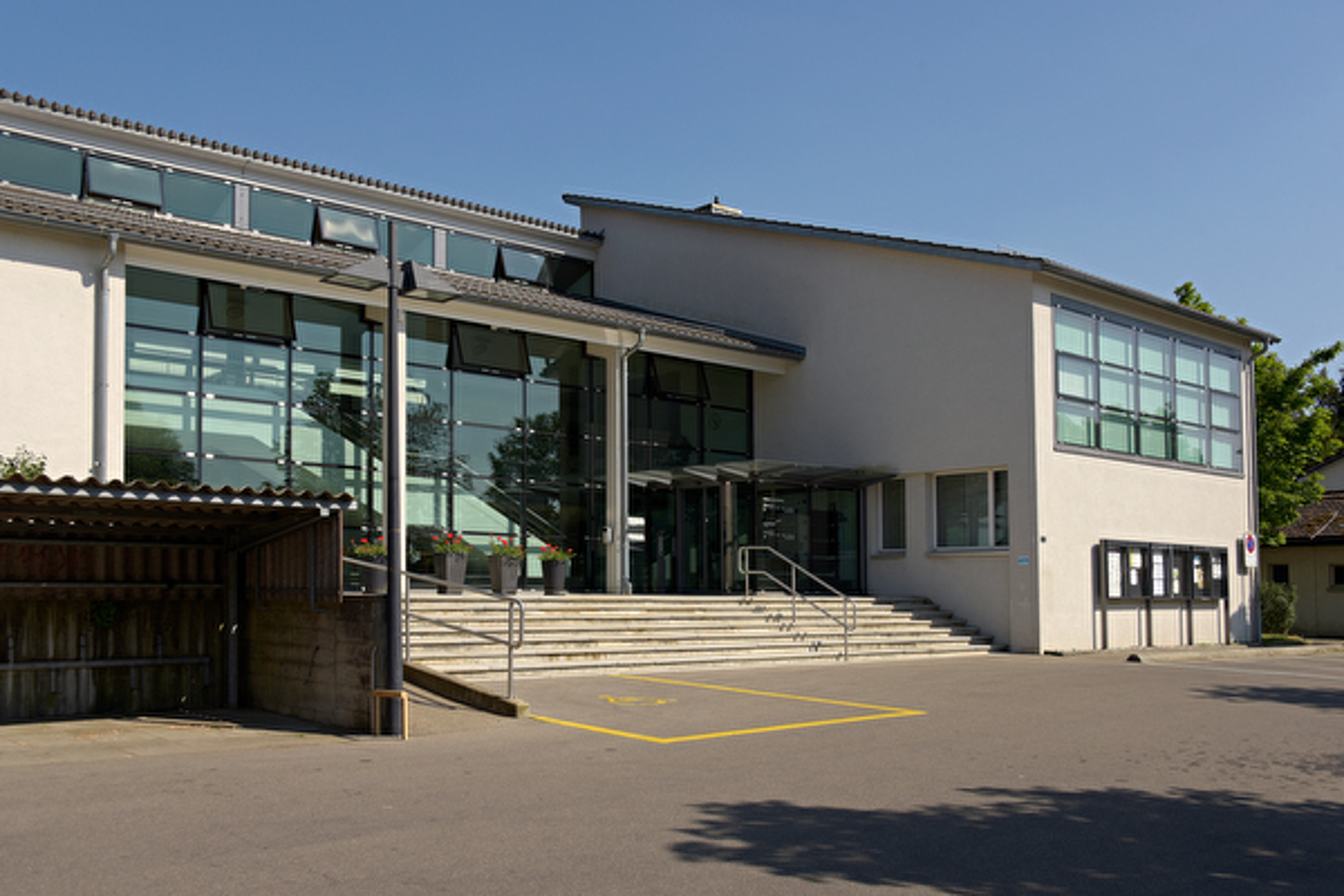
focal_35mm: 32
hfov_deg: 58.7
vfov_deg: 41.1
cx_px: 672
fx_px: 1195
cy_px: 448
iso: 100
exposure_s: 1/250
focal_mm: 32
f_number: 10
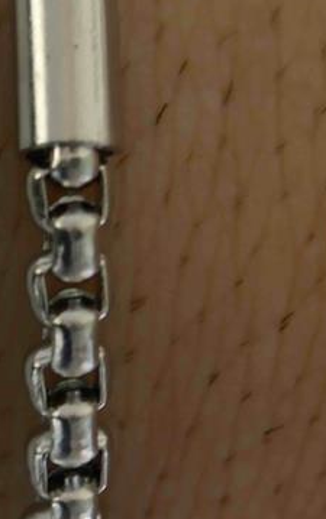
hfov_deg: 2.7
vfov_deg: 4.3
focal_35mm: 490
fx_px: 6952
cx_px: 17
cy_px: 103
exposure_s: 1/30
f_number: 4
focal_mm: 80
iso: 400
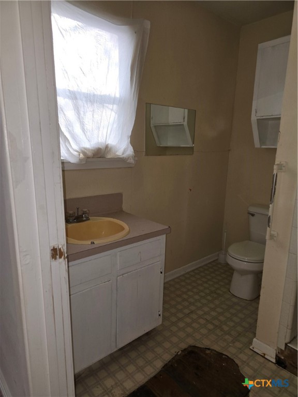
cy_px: 198
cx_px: 149
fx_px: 264
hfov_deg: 58.9
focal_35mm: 23
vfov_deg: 73.9
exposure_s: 1/60
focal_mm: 6.3
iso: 80
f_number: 1.7
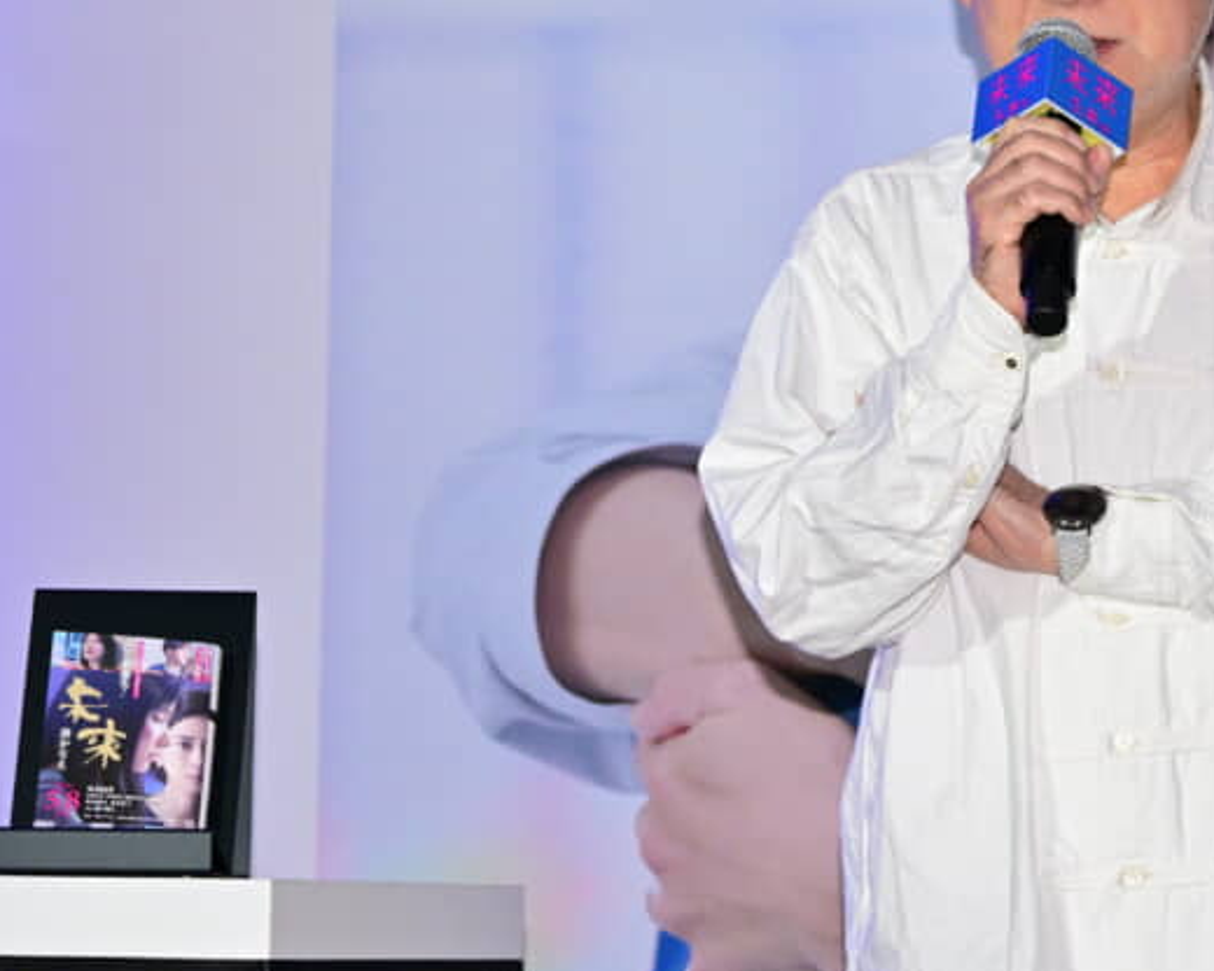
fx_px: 6180
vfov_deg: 9.0
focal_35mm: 172
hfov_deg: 11.2
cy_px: 403
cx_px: 1079
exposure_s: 1/200
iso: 2500
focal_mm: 93
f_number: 6.3
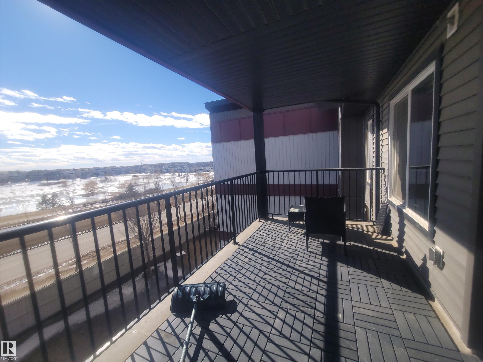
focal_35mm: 13
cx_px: 242
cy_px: 181
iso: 64
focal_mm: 2.2
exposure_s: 1/1930
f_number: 2.2
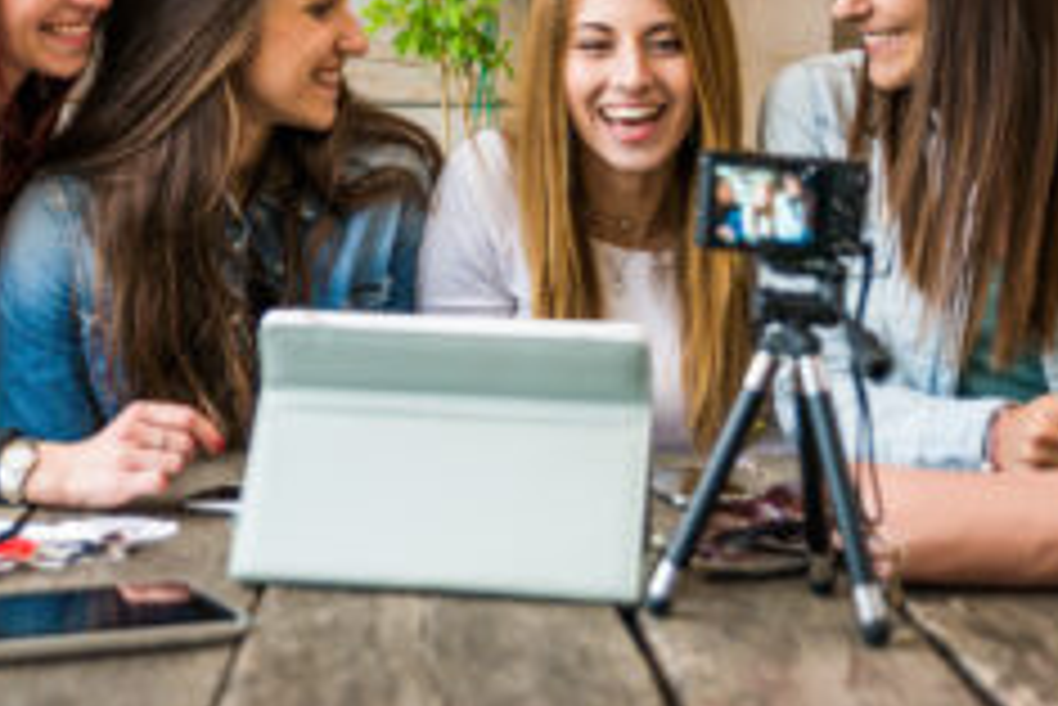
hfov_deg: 27.0
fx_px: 2205
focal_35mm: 75
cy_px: 164
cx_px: 477
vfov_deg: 18.1
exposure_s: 1/125
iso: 250
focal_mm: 44
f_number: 2.8
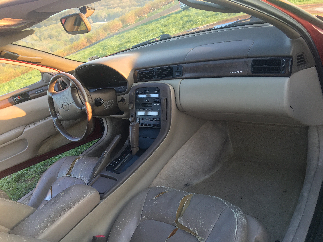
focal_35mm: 29
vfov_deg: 48.2
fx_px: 271
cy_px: 121
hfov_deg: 61.7
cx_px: 162
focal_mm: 4.15
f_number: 2.2
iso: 25
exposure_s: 1/40
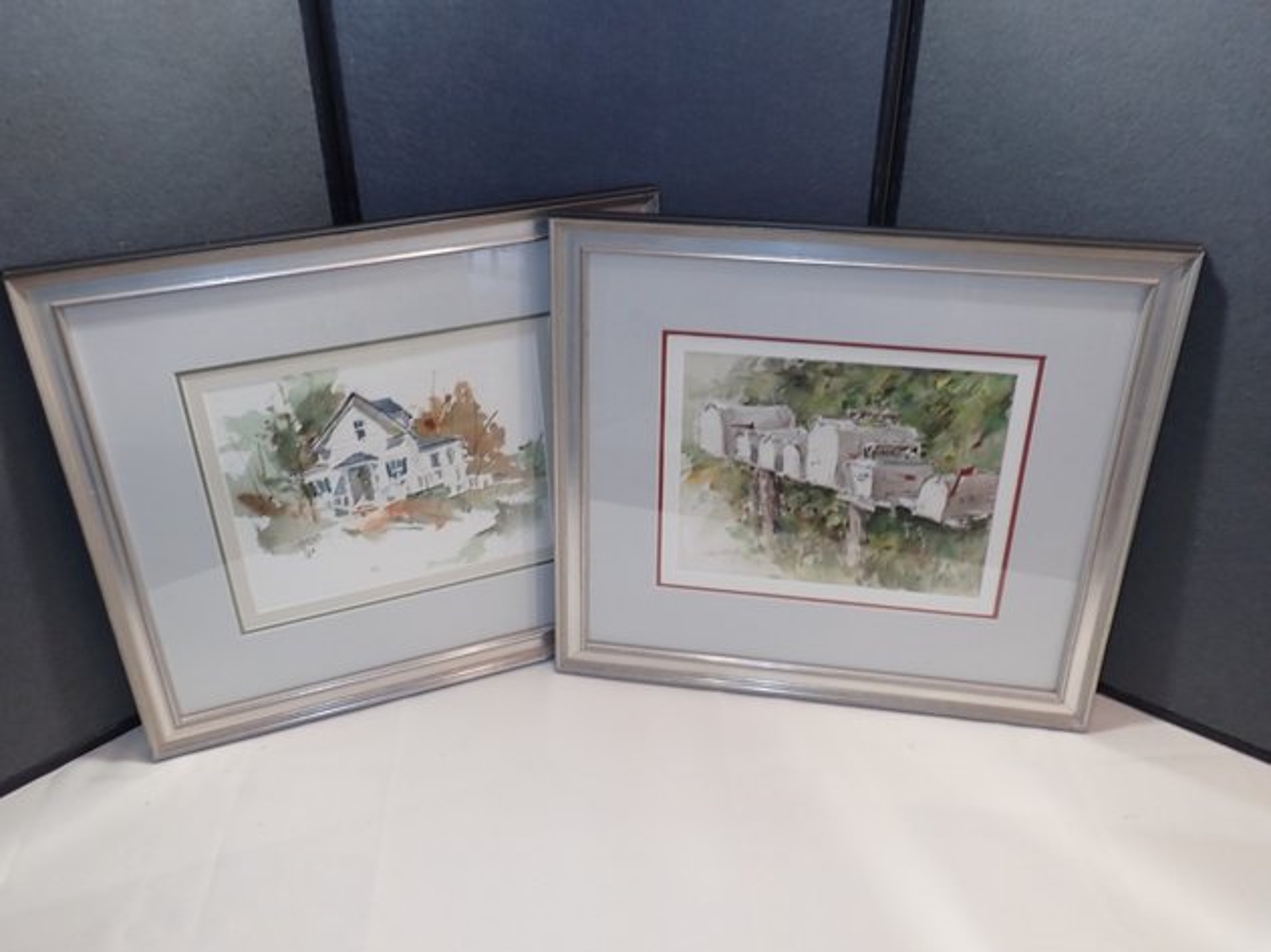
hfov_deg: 60.0
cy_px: 476
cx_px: 636
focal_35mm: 30
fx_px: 1101
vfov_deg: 46.8
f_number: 2.3
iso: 200
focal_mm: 5.4
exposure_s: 1/60
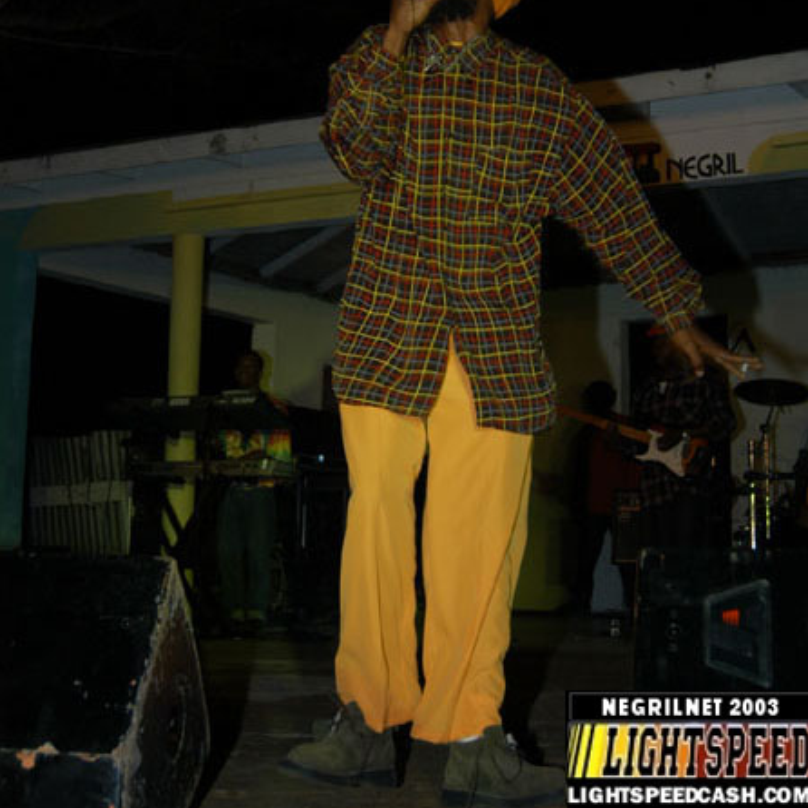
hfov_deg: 29.6
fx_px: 1532
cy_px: 202
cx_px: 406
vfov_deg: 29.1
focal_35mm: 58
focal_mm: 30
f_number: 5
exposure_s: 1/60
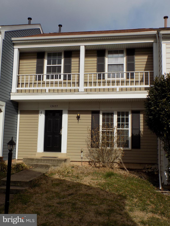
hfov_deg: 38.7
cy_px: 113
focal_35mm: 37
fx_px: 242
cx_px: 85
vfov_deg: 50.1
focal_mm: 6.6
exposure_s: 1/1500
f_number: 3.5
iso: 80
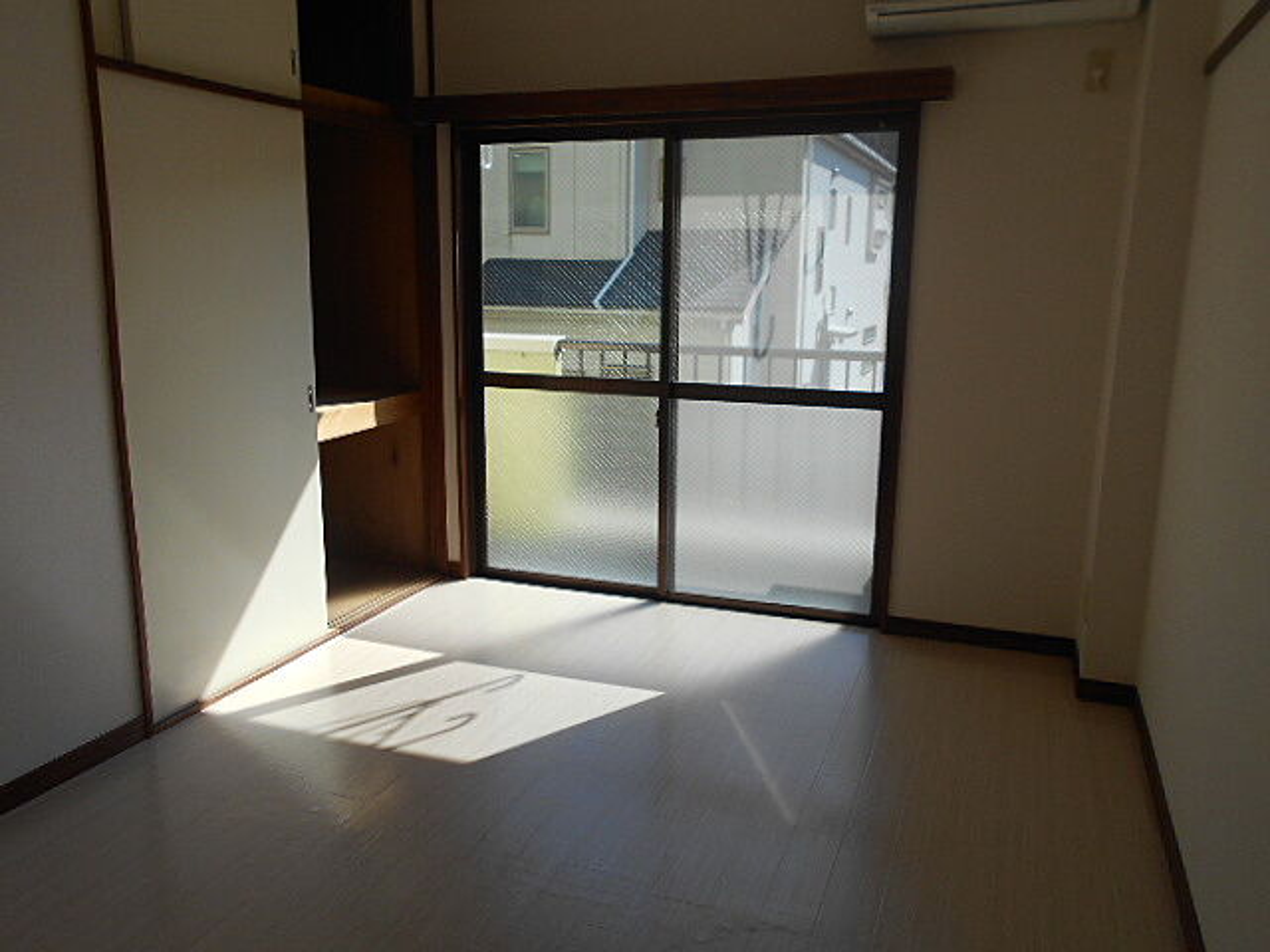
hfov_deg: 67.3
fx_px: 954
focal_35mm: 26
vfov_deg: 53.1
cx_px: 635
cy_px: 476
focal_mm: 4.6
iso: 80
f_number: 3.2
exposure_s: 1/640
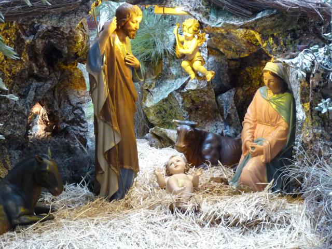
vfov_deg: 26.1
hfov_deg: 34.3
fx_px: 537
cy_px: 124
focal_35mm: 56
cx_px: 166
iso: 400
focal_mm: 7.1
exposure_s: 1/8
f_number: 3
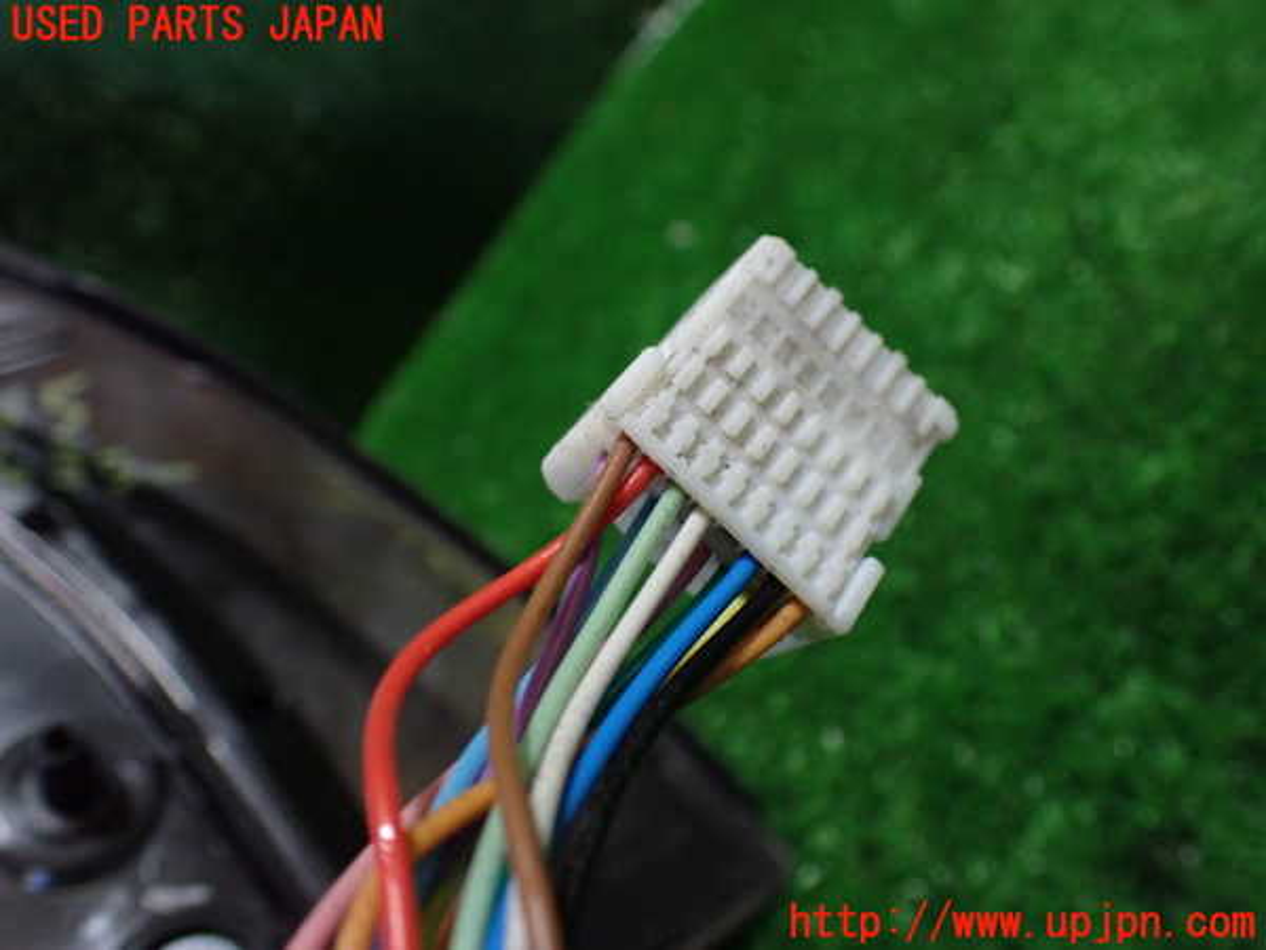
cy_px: 475
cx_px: 633
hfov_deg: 60.0
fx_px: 1097
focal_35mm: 30
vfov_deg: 46.8
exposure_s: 1/125
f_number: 2.3
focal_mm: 5.4
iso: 640
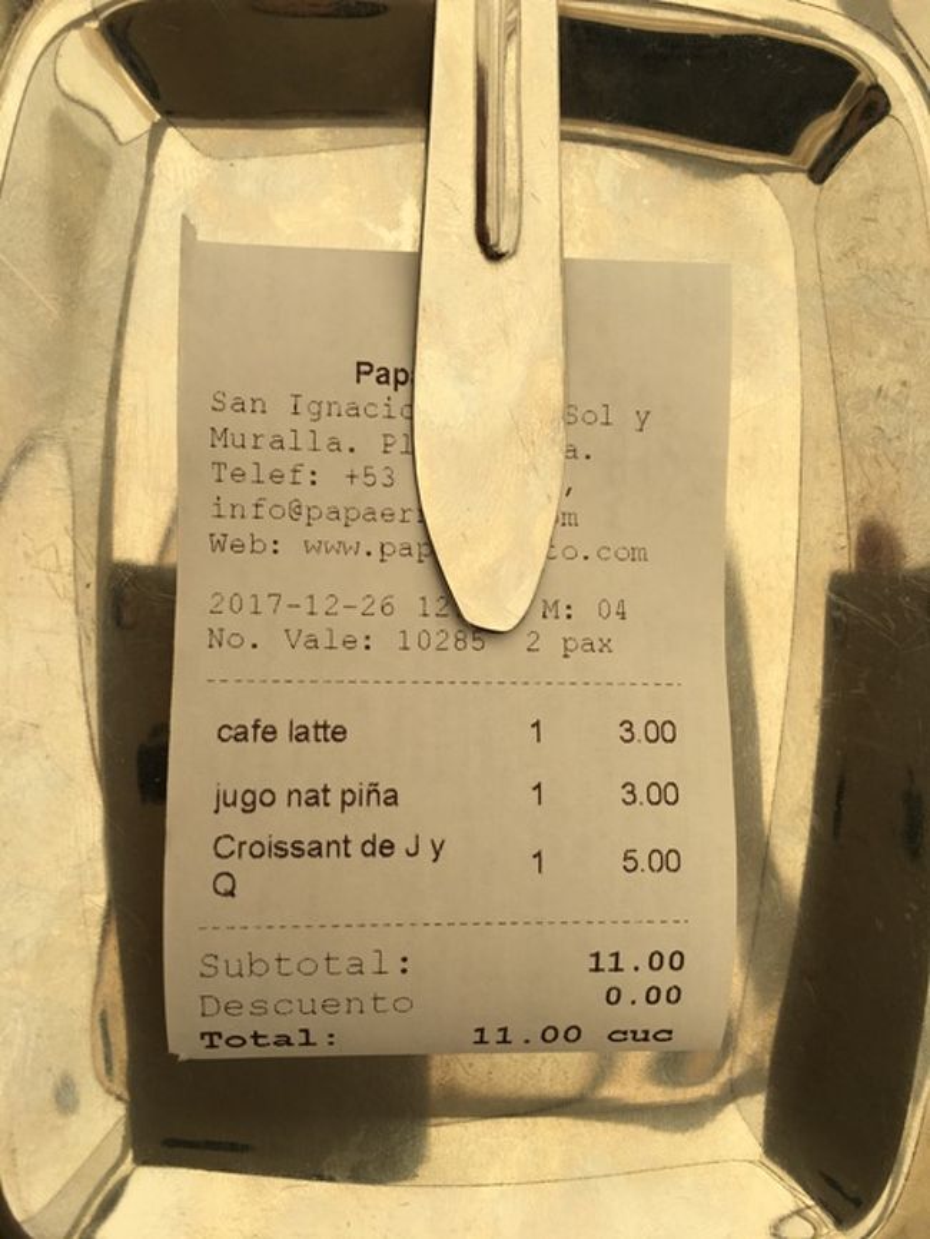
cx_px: 465
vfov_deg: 61.6
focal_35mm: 29
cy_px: 620
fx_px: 1038
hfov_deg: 48.2
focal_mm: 4.15
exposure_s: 1/620
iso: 25
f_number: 2.2
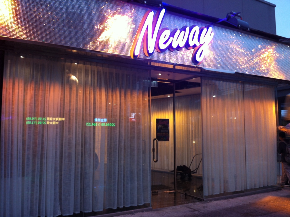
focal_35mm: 35
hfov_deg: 52.7
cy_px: 108
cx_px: 145
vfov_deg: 40.6
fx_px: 293
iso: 80
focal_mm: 3.85
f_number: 2.8
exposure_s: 1/24
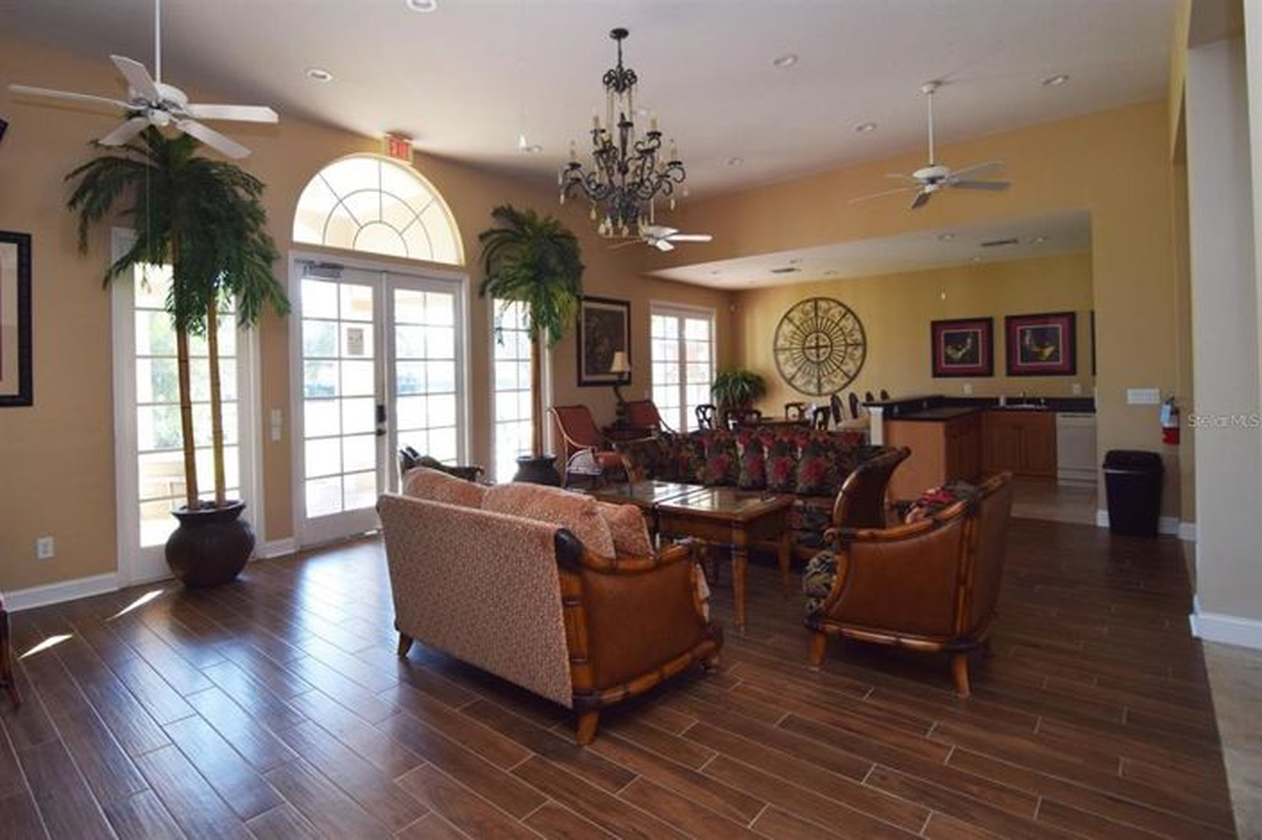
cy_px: 420
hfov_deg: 95.0
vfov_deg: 72.0
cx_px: 631
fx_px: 578
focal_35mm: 16
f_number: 5.6
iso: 400
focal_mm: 11
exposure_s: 1/125
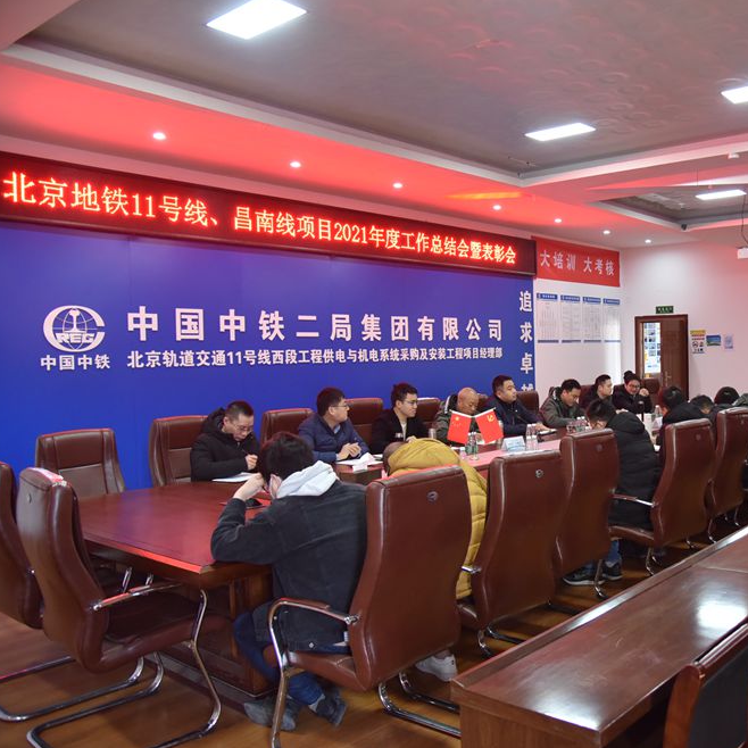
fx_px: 758
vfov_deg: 52.5
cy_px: 375
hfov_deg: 50.8
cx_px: 540
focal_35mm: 31
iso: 2800
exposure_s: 1/60
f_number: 4
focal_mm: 24
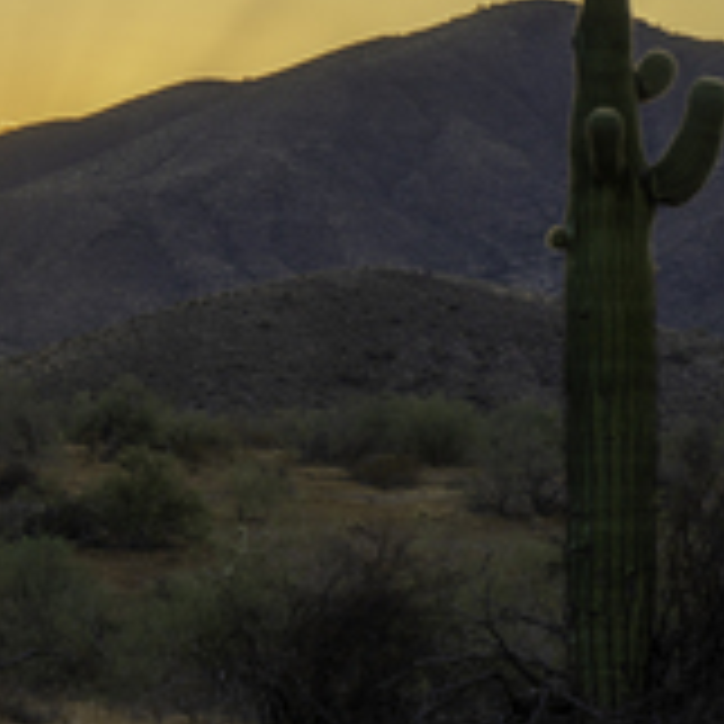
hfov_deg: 7.7
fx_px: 5253
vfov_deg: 7.9
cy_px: 211
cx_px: -351
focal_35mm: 222
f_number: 10
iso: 100
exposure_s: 1/60
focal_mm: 70
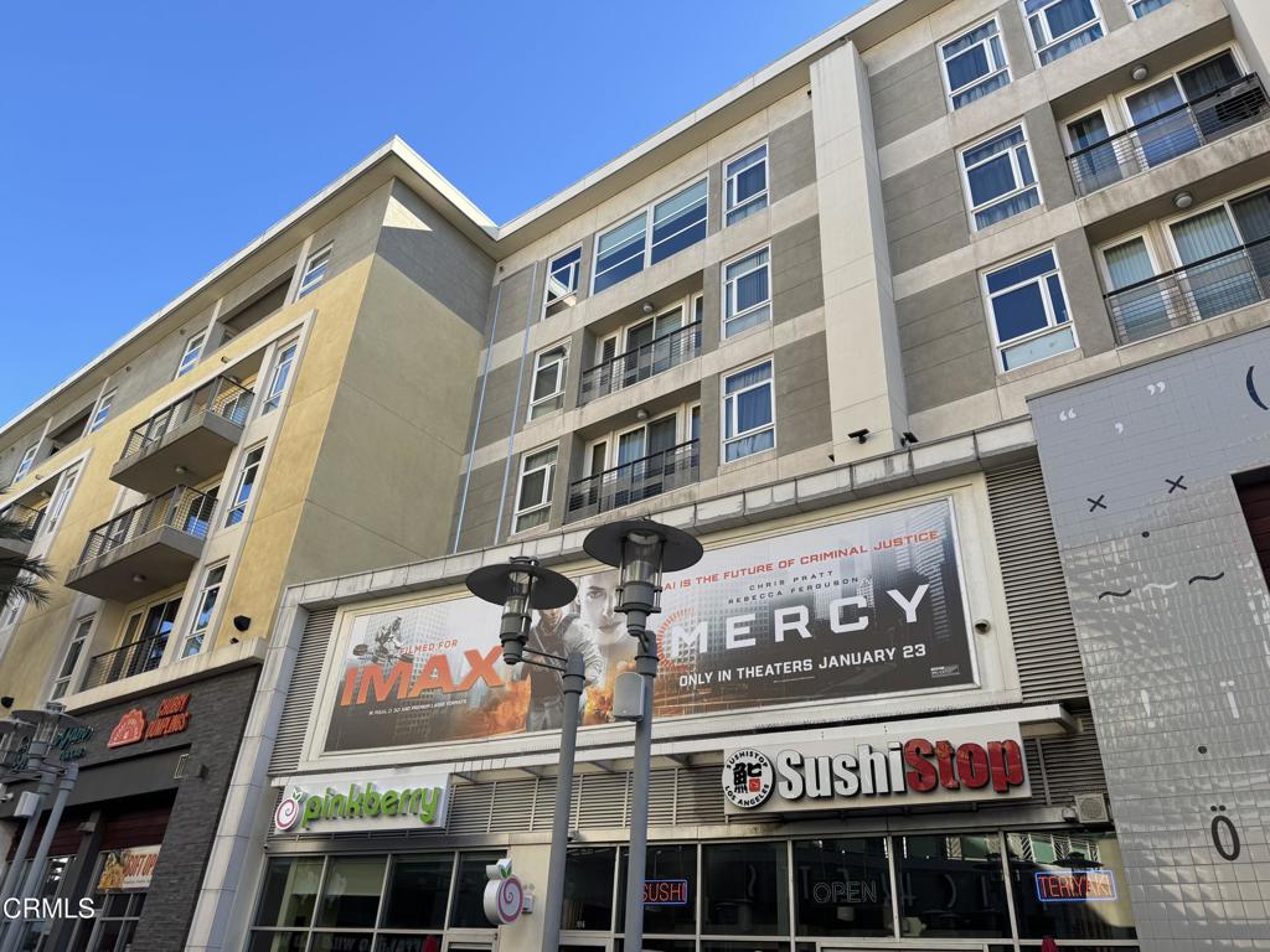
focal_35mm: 24
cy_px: 476
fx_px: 881
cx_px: 635
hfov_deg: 71.6
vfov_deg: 56.8
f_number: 1.78
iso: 80
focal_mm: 6.76
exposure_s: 1/1425
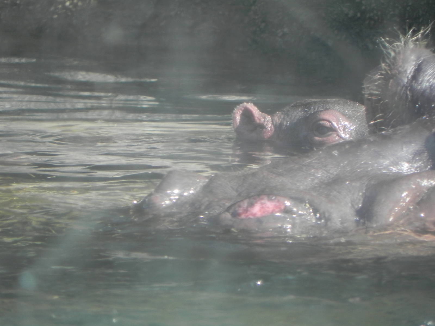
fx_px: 8520
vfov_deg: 2.2
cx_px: 218
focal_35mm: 678
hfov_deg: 2.9
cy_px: 163
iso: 160
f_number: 5
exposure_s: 1/95.2
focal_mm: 120
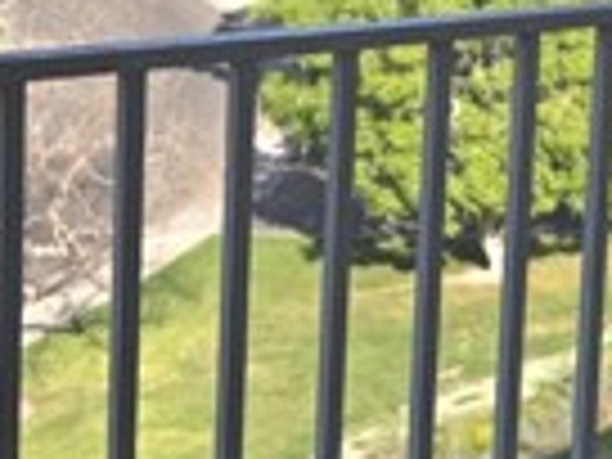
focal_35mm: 108
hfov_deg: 18.0
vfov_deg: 13.5
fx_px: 1909
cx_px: 536
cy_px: 18
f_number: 1.8
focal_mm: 5.4
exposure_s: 1/2921
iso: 64
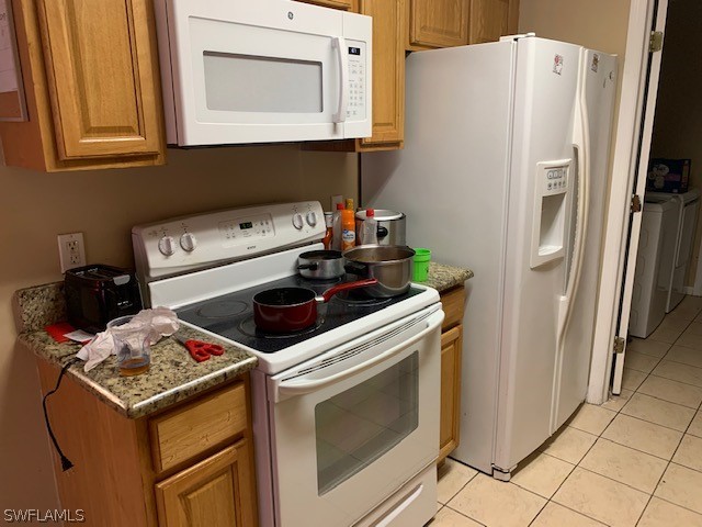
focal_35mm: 26
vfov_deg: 53.1
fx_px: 527
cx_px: 351
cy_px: 264
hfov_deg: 67.3
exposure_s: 1/60
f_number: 1.8
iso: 160
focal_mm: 4.25
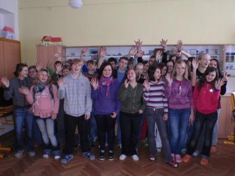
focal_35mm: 28
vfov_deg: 49.7
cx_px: 118
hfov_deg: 63.4
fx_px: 190
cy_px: 88
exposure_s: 1/30
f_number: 3.5
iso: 320
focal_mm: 5
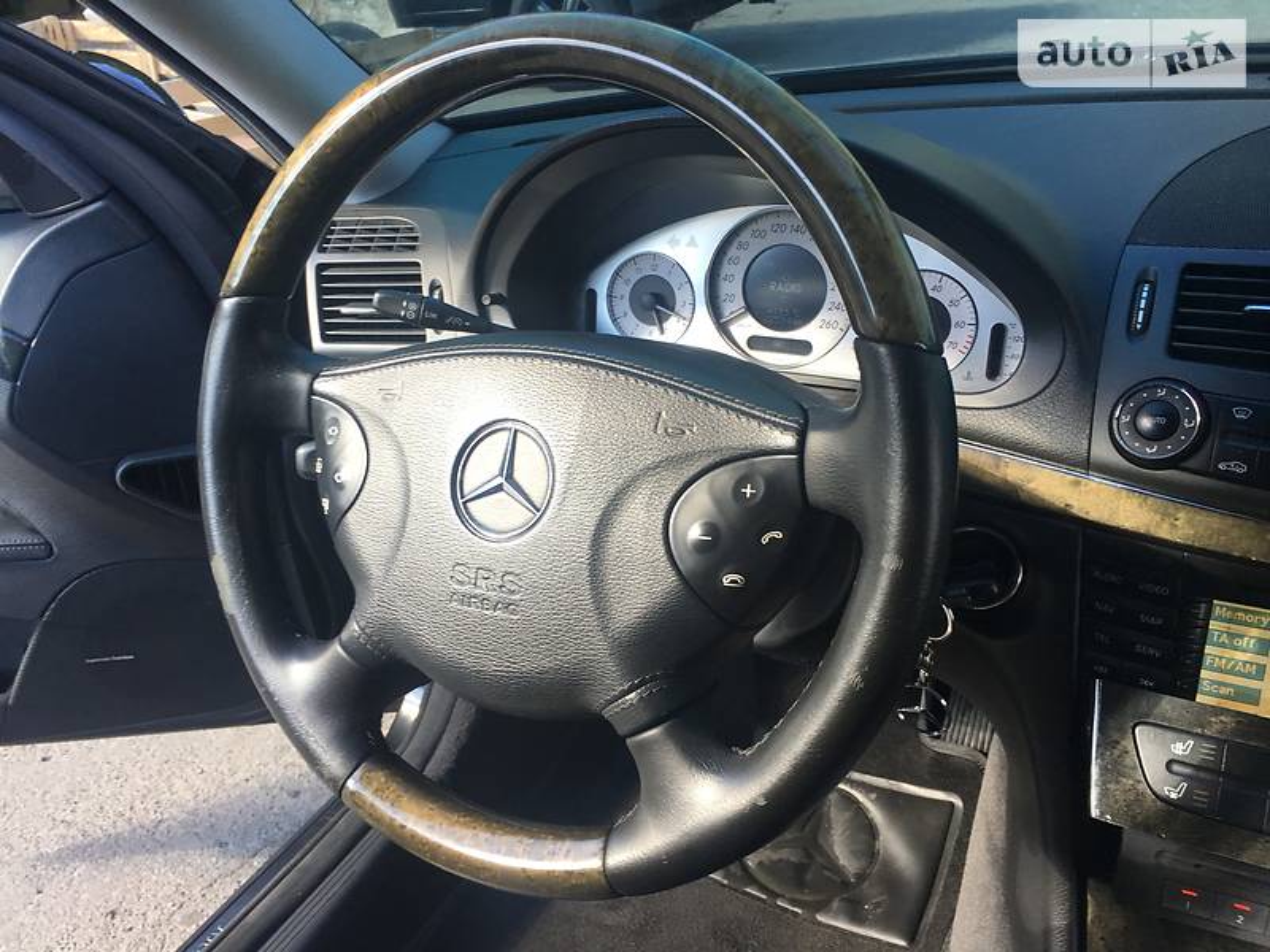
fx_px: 1064
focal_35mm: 29
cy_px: 476
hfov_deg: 61.7
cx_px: 635
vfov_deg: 48.2
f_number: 2.2
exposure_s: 1/100
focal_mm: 4.2
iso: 40
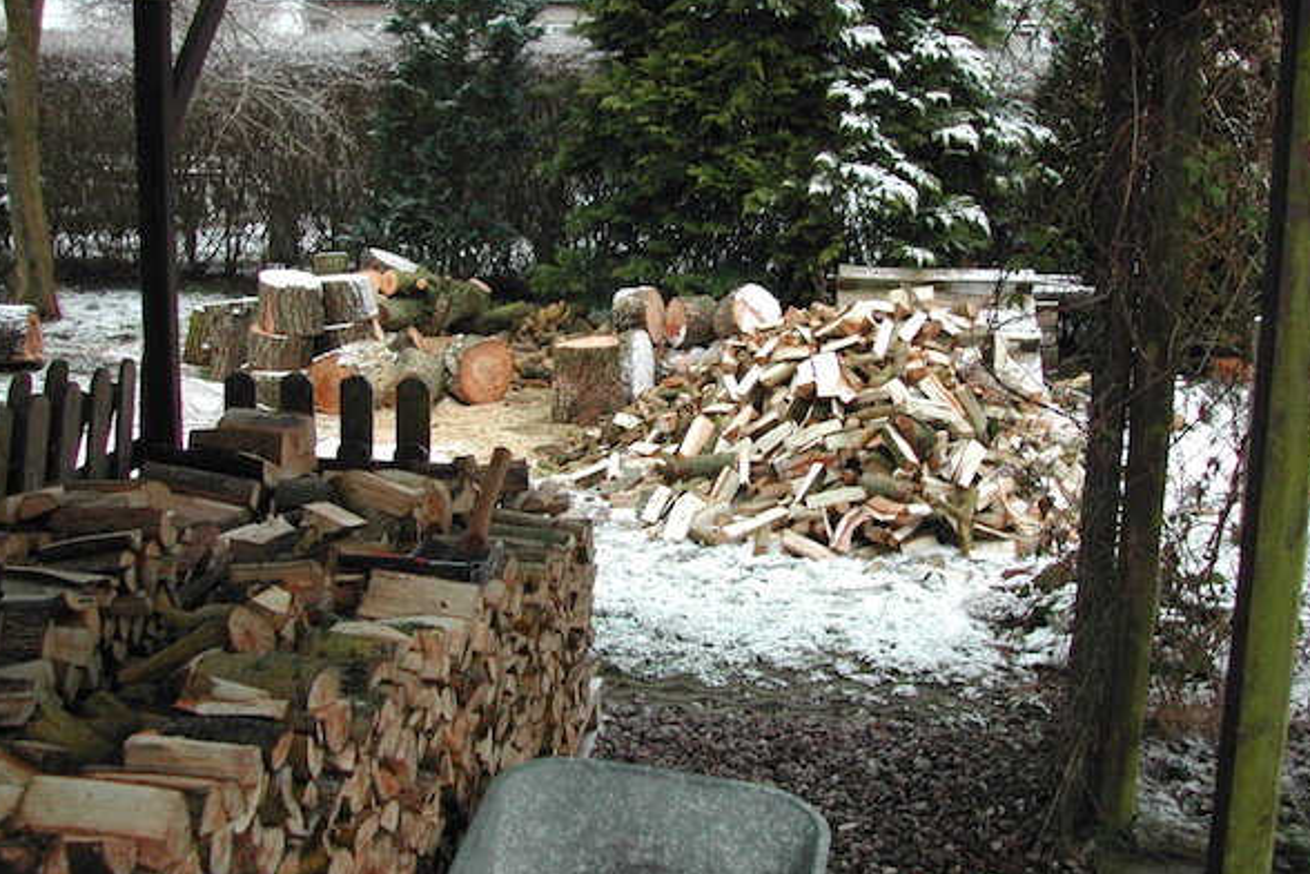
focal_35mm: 43
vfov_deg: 31.1
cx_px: 648
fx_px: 1565
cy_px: 366
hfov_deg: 45.4
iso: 100
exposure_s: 1/65.5
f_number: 2.8
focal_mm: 8
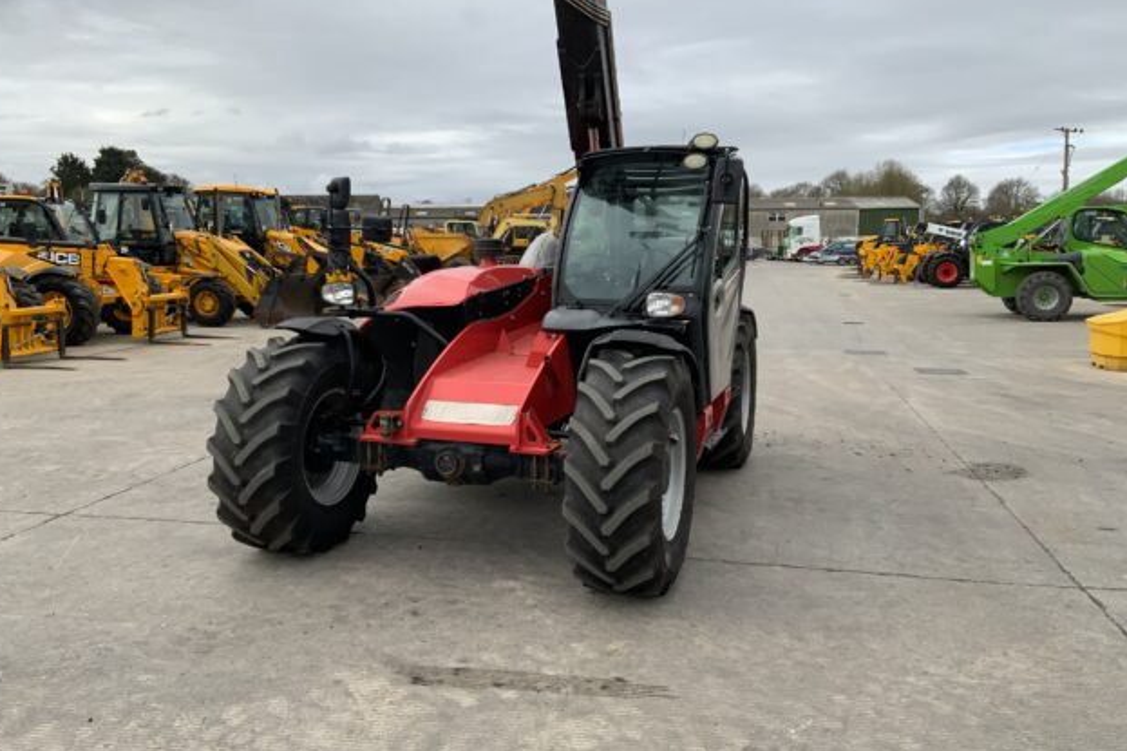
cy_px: 355
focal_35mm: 31
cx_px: 552
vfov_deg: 42.3
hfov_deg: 60.3
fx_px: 970
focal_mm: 3
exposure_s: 1/1786
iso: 16
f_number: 1.8
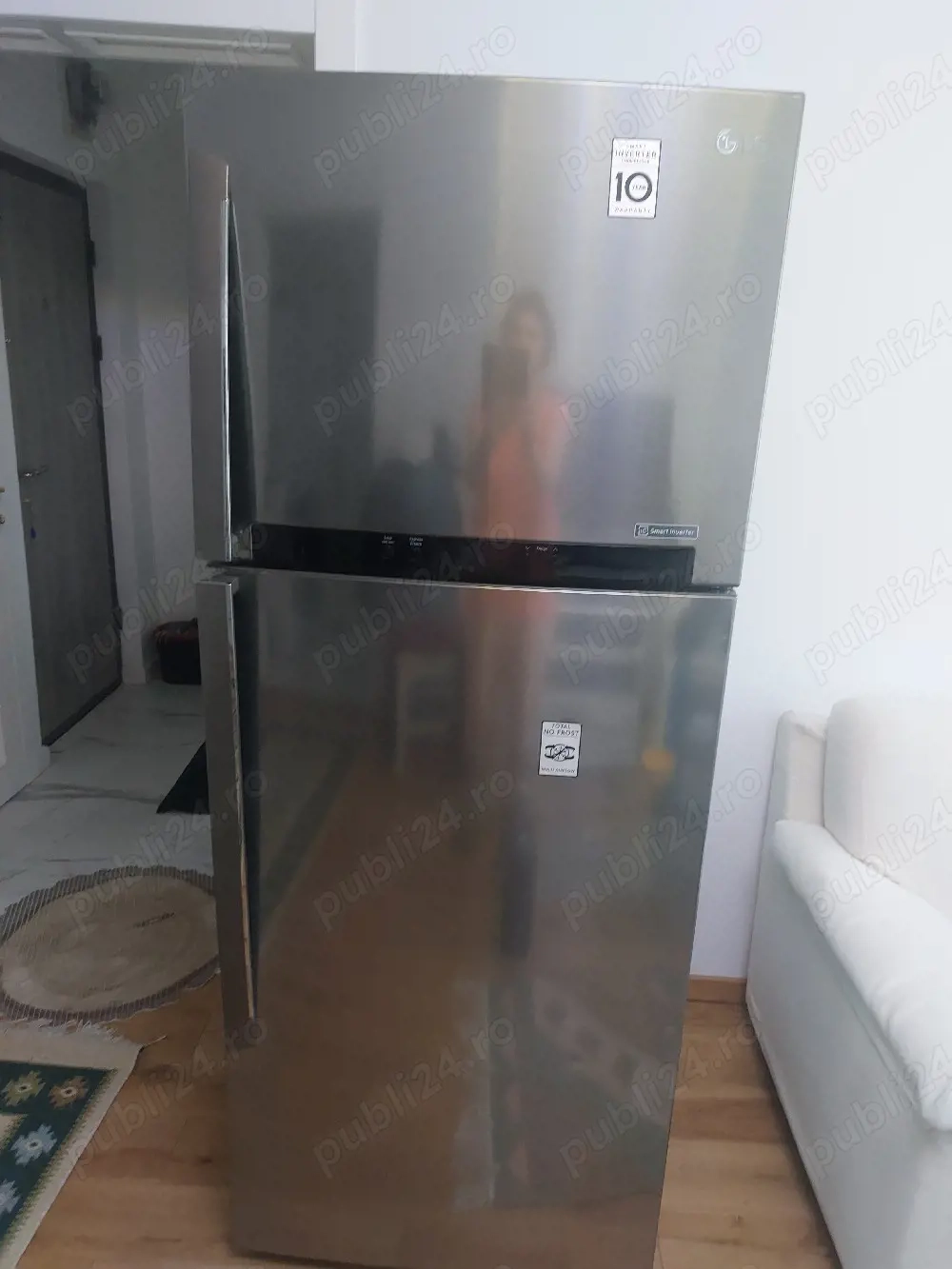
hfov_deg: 54.9
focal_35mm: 25
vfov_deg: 69.4
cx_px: 476
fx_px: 917
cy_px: 634
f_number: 1.8
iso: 400
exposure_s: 1/25
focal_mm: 5.23
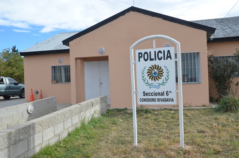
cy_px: 79
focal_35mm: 33
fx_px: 219
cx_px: 120
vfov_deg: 39.8
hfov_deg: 57.3
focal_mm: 22
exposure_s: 1/1250
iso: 3200
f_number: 18
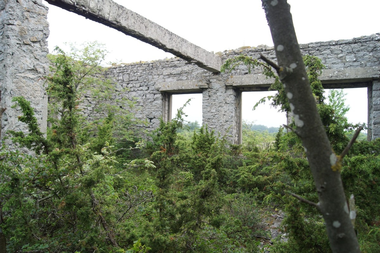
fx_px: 285
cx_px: 190
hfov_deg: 67.4
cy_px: 126
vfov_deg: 47.9
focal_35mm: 27
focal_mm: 18
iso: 100
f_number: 5
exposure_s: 1/100
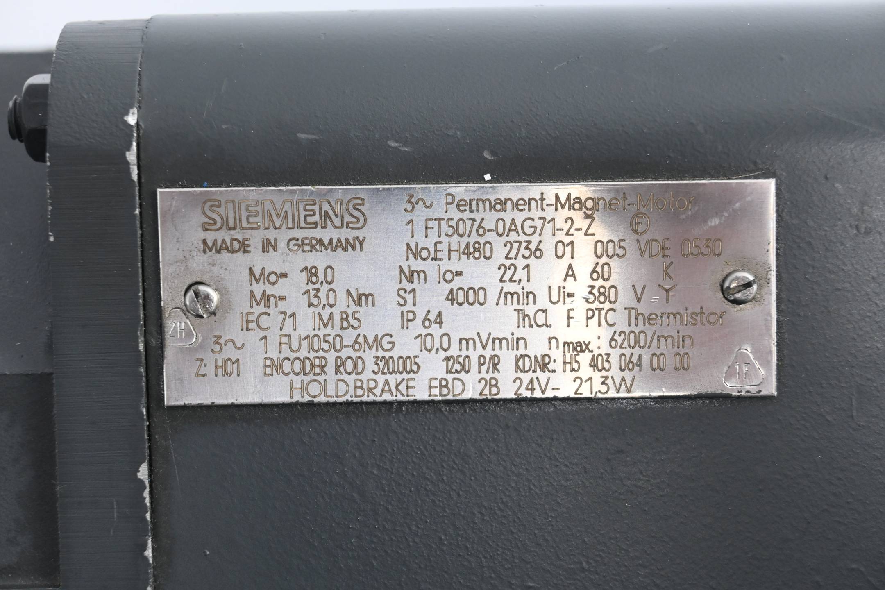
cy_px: 295
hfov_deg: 30.5
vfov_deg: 20.6
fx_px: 1622
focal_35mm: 66
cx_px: 442
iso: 800
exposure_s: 1/80
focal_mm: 44
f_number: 6
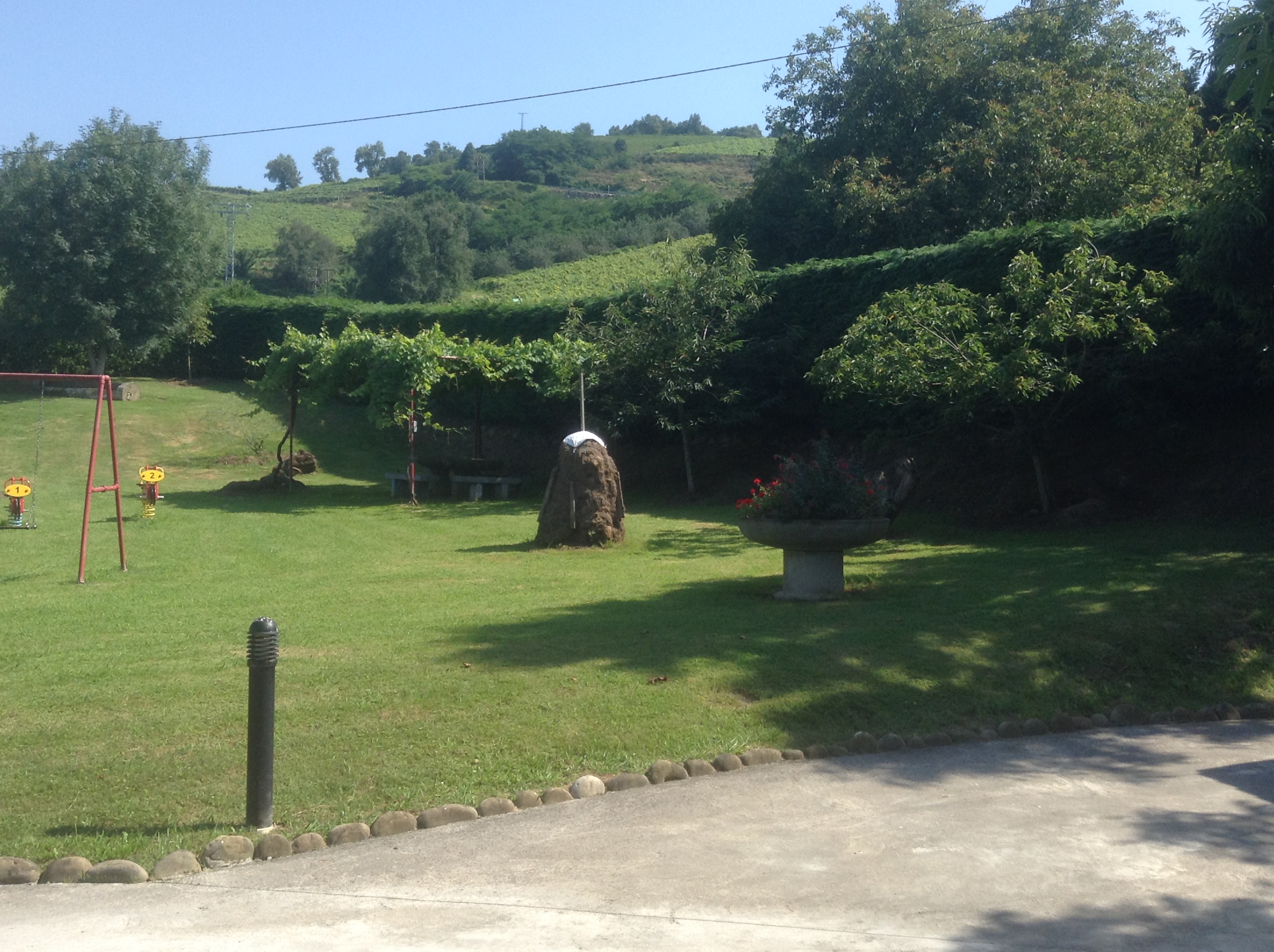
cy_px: 440
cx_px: 638
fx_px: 1433
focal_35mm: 39
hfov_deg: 47.9
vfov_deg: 36.7
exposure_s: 1/715
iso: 25
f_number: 2.4
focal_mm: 3.3
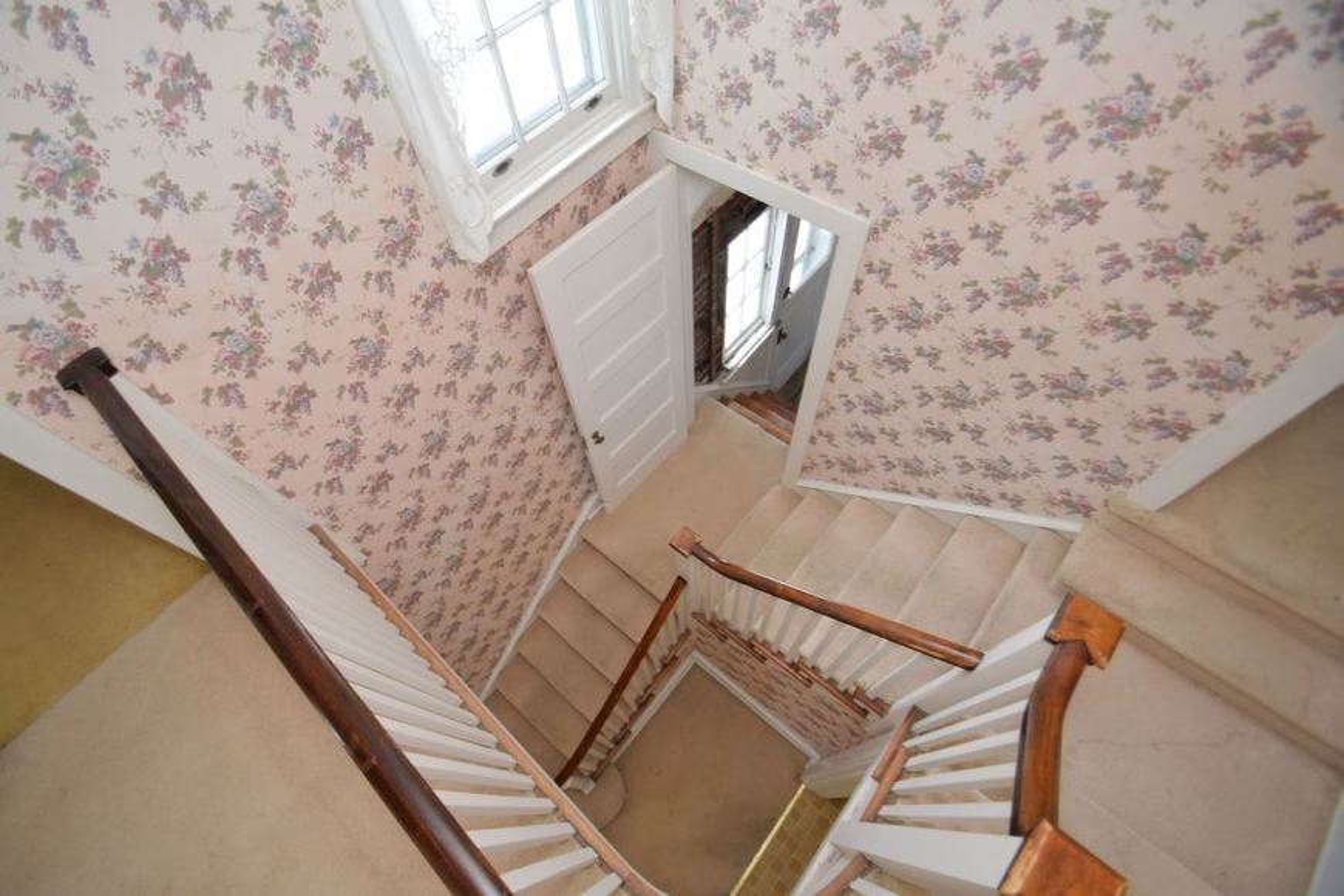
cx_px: 672
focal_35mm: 15
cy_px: 448
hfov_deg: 100.4
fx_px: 560
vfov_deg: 77.3
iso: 100
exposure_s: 1/60
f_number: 3.5
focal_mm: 10
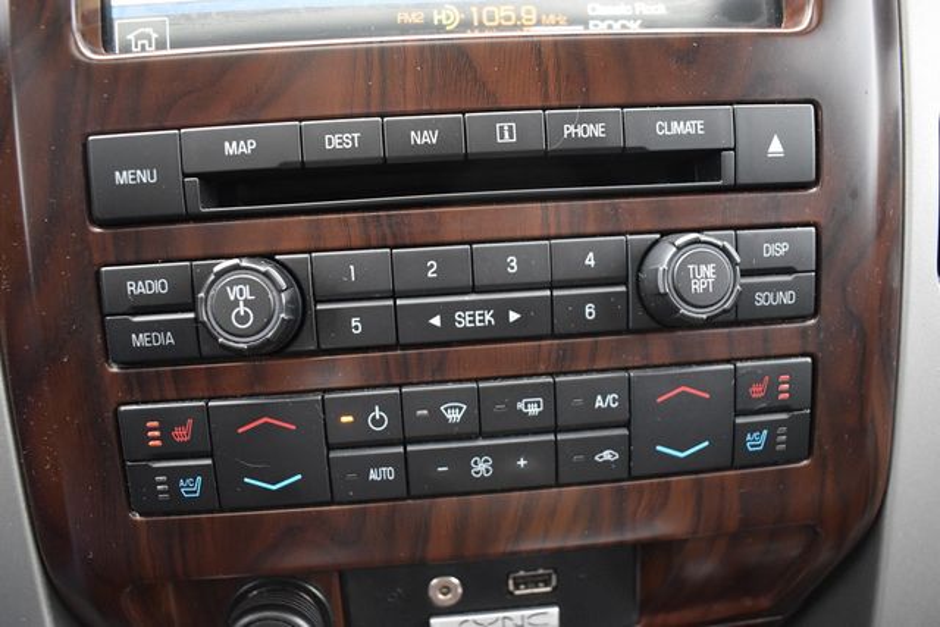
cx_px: 470
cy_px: 314
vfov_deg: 43.6
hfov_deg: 61.9
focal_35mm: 30
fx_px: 783
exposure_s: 1/125
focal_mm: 20
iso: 1800
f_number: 3.5
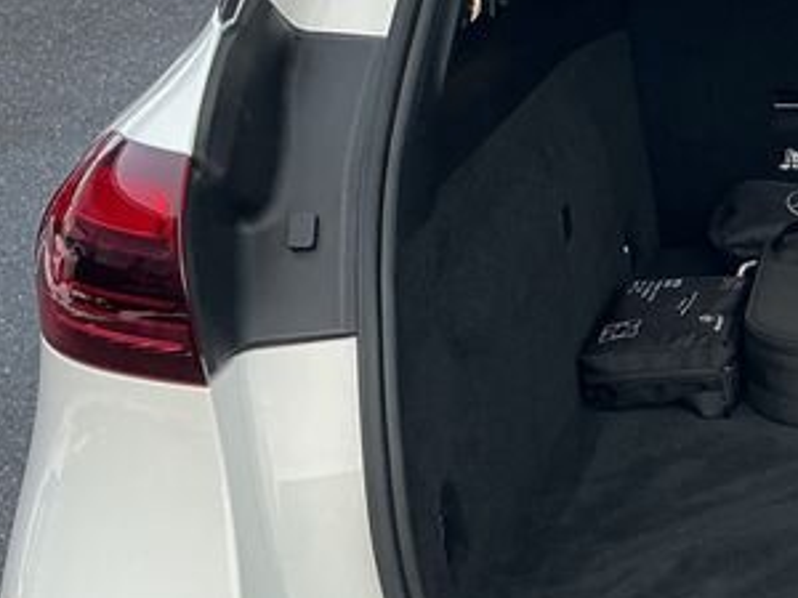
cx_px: 1128
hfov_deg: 18.1
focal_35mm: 99
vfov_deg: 14.9
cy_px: 252
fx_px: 2282
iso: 32
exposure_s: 1/120
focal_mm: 3
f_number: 1.8
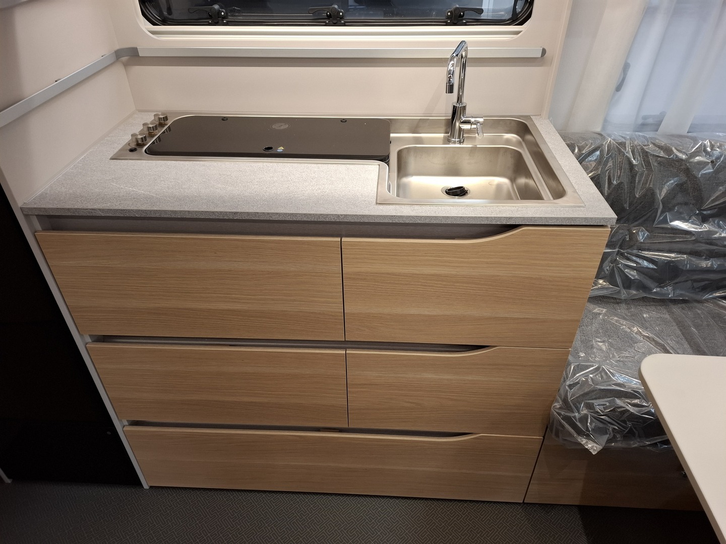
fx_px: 482
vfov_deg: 58.9
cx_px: 363
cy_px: 272
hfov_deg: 73.9
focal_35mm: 23
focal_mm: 5.54
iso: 250
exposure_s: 1/50
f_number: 1.8
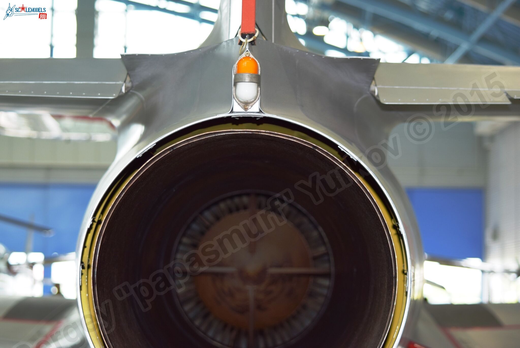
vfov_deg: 16.6
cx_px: 260
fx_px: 1192
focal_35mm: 82
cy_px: 174
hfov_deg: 24.6
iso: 400
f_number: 4.5
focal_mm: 55
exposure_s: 1/30
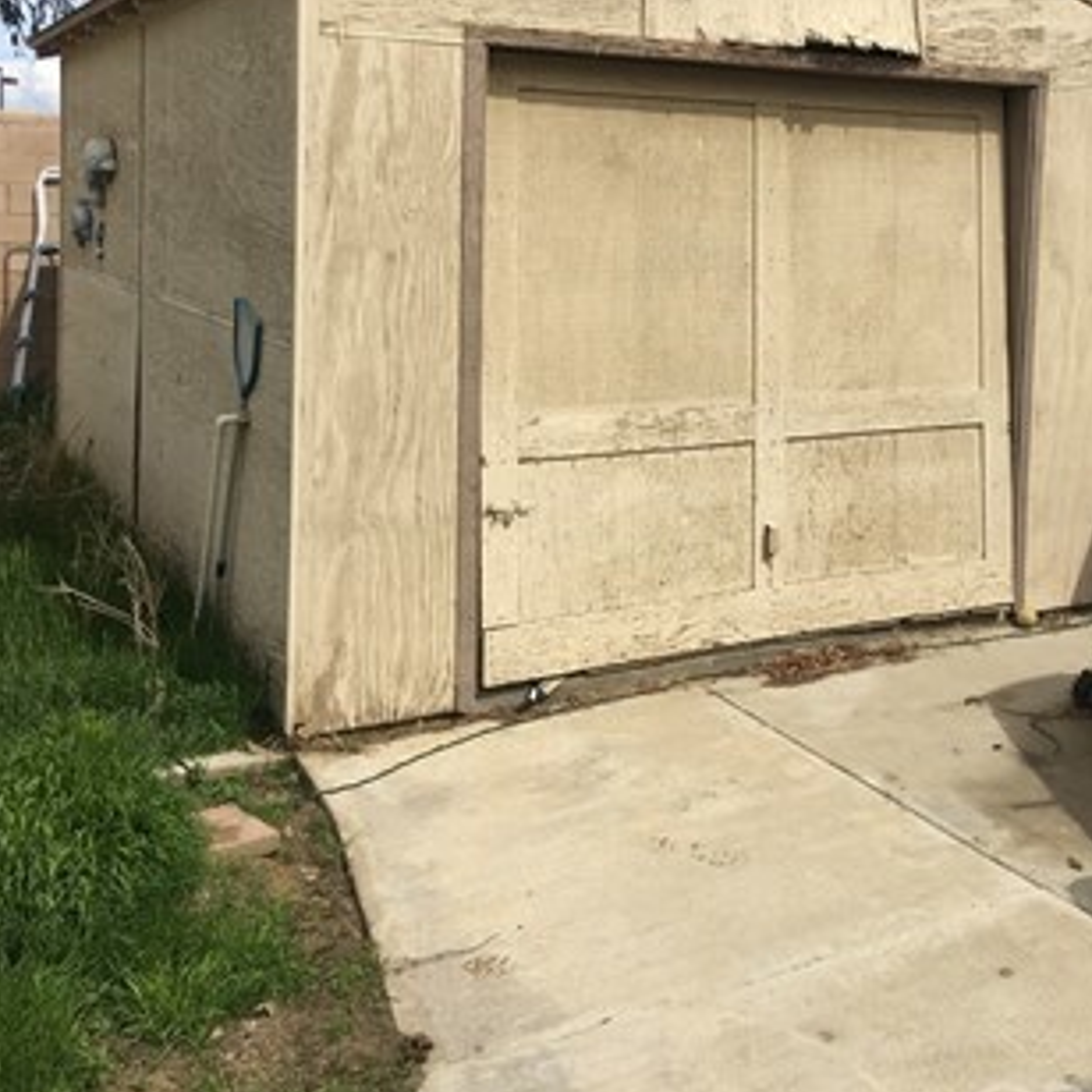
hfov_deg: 41.8
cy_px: 298
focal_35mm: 40
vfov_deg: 40.9
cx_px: 617
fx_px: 1428
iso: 25
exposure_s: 1/2481
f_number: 2.2
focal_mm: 4.15
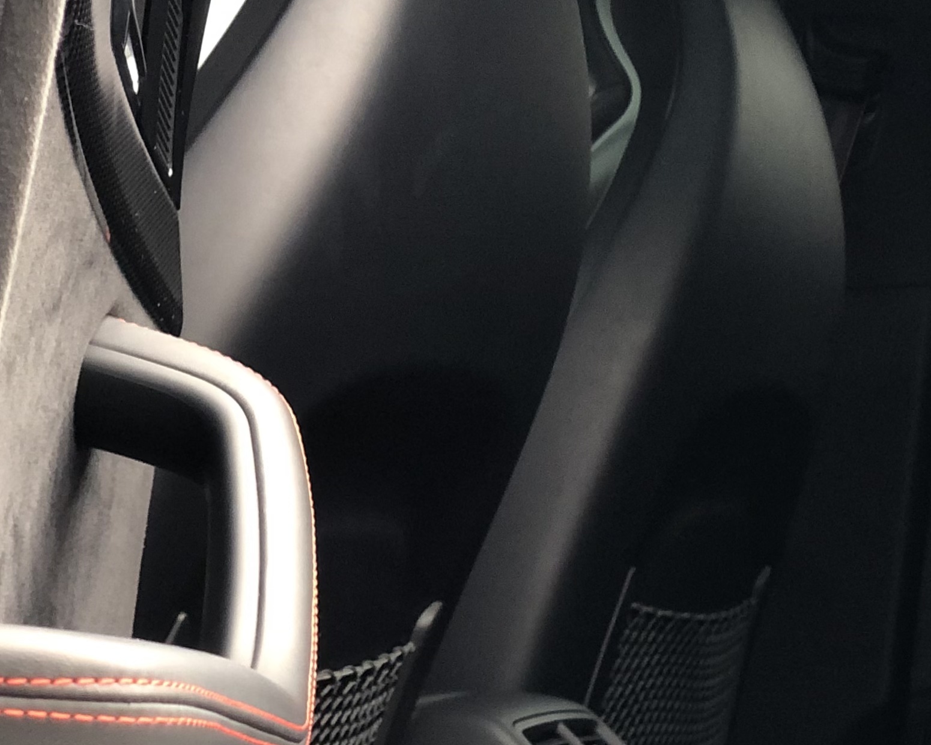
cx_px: 1019
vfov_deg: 11.9
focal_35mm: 130
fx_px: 3582
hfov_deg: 14.5
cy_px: 313
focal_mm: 6
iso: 64
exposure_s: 1/60
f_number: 2.4
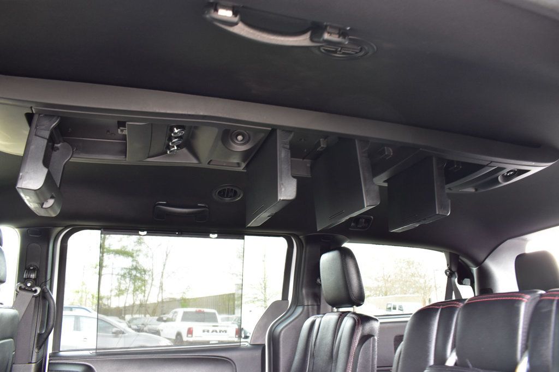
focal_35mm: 27
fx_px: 419
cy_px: 186
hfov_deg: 67.4
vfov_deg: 47.9
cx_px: 280
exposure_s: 1/15
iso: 720
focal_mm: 18
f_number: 6.3
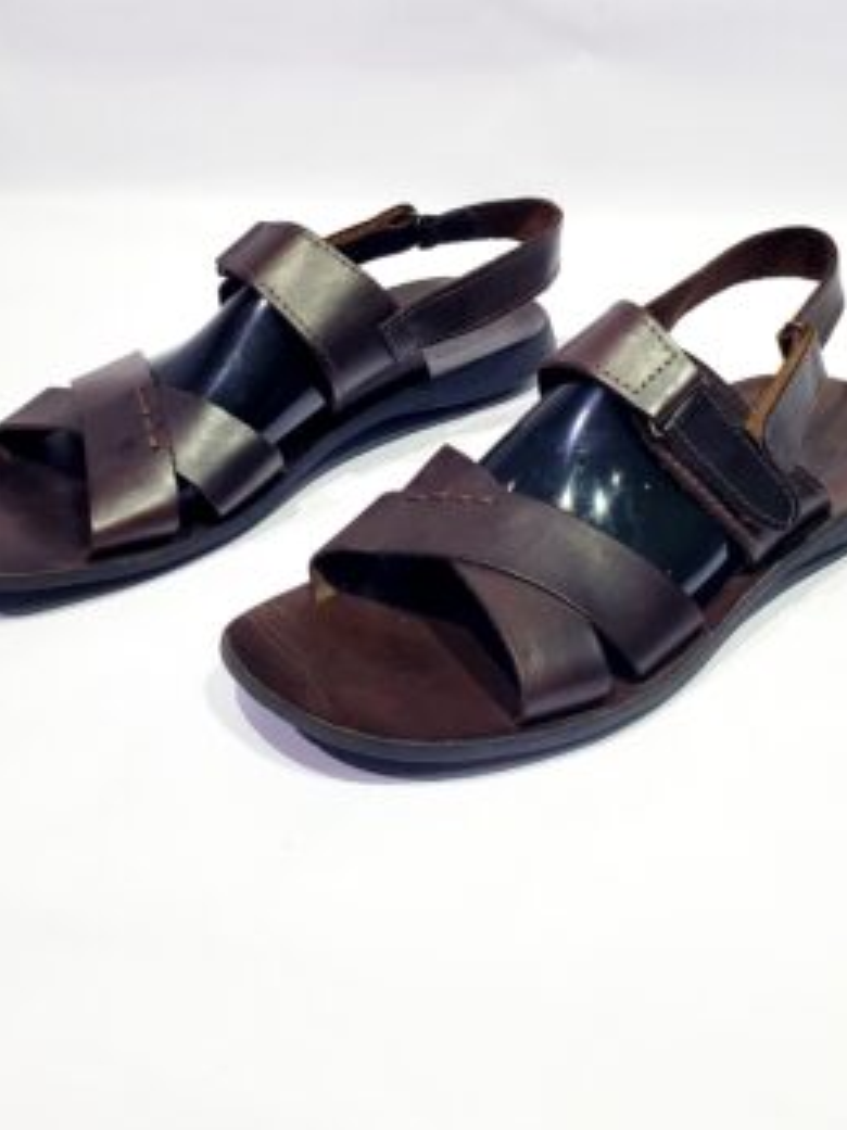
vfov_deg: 60.0
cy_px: 544
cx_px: 430
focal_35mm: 30
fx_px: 979
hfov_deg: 46.8
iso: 64
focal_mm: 4.3
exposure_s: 1/100
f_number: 2.4
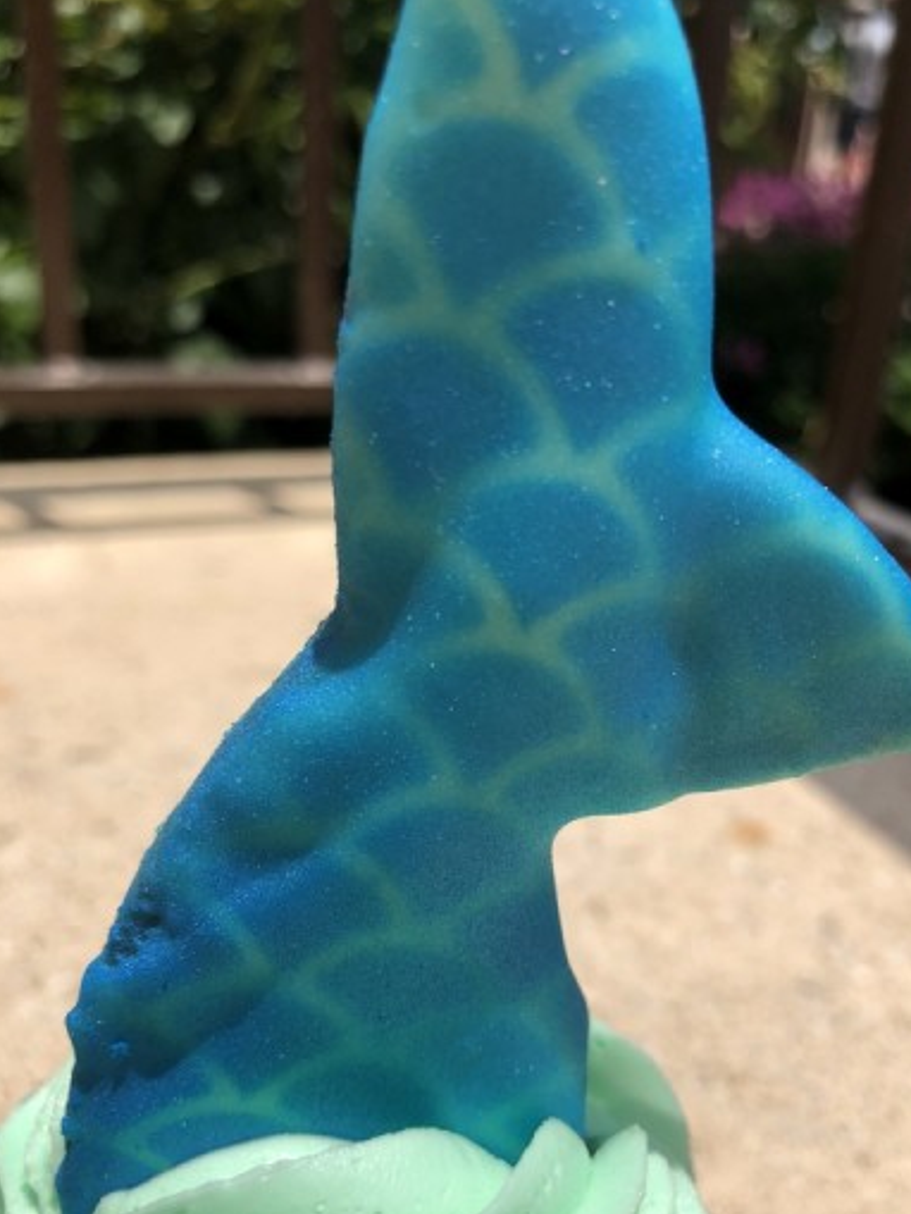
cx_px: 522
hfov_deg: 42.8
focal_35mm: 33
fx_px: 1157
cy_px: 687
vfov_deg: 55.2
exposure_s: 1/3003
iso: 20
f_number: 1.8
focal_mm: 3.99
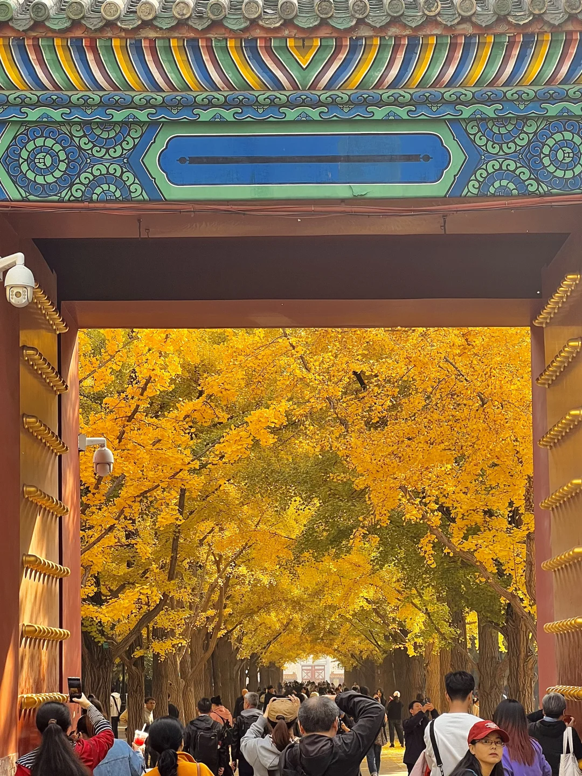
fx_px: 1726
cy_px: 388
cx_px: 291
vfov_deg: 25.3
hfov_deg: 19.1
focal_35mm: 77
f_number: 2.8
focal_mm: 9
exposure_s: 1/116
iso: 32
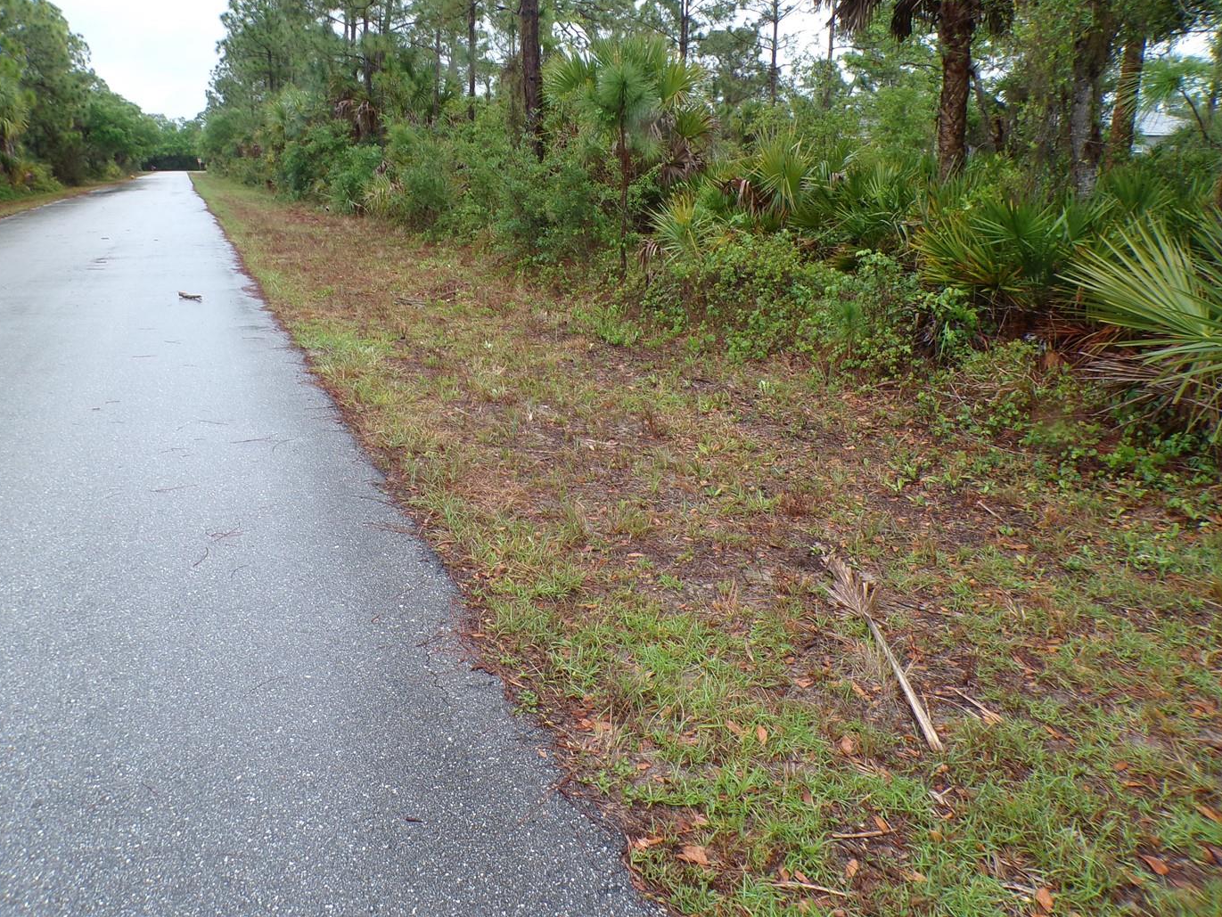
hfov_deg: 63.4
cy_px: 383
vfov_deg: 49.6
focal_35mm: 28
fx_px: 989
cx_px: 586
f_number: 4.4
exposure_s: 1/105
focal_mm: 4.3
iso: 100
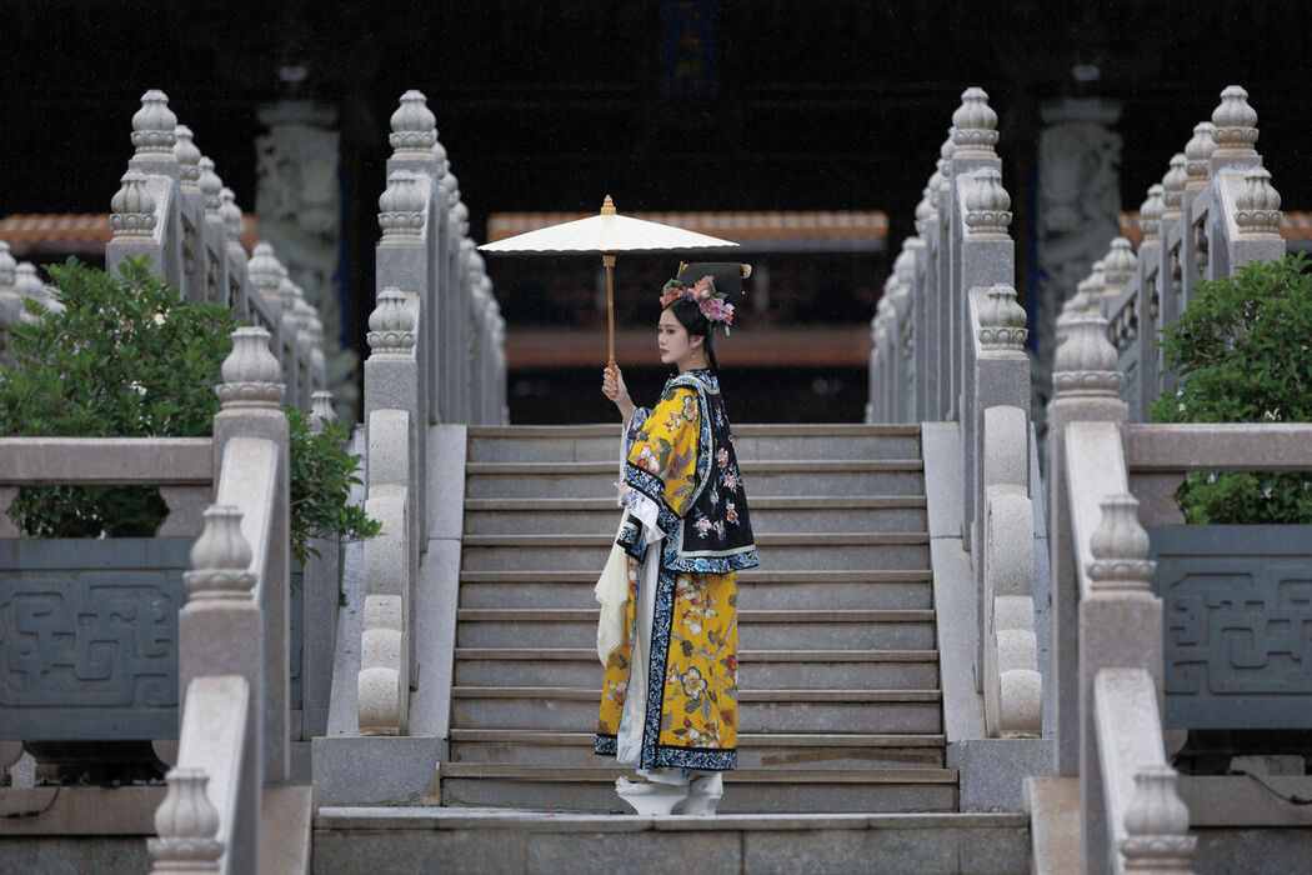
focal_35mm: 185
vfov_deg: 7.4
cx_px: 656
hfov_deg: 11.1
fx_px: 6742
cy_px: 438
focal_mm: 185
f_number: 2.8
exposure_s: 1/640
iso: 200
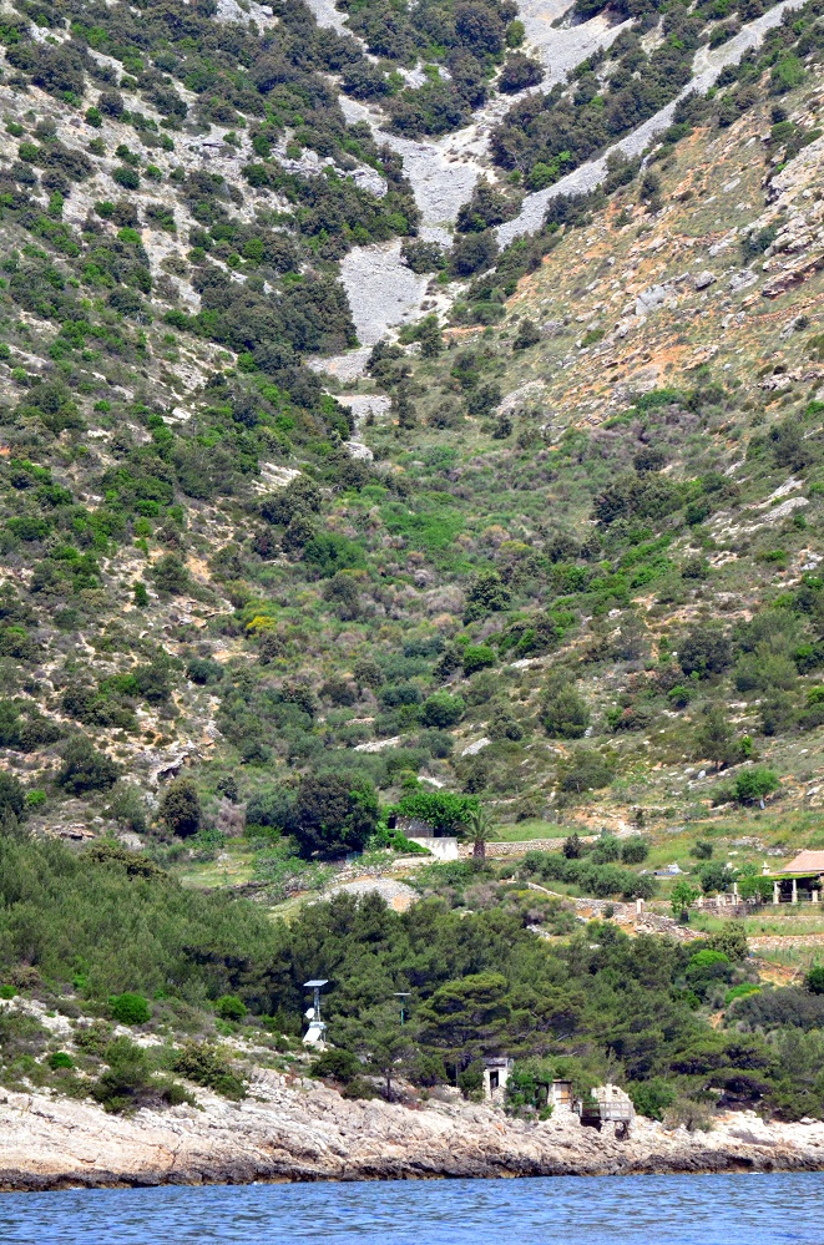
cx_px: 412
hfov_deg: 4.6
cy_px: 622
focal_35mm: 300
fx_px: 10353
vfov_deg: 6.9
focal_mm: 200
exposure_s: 1/8000
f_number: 6.3
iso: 2500
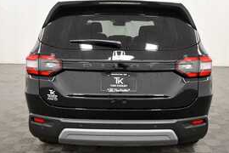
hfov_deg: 48.4
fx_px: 254
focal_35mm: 40
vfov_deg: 33.4
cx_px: 123
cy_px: 78
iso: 1600
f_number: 5.3
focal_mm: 18
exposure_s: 1/125
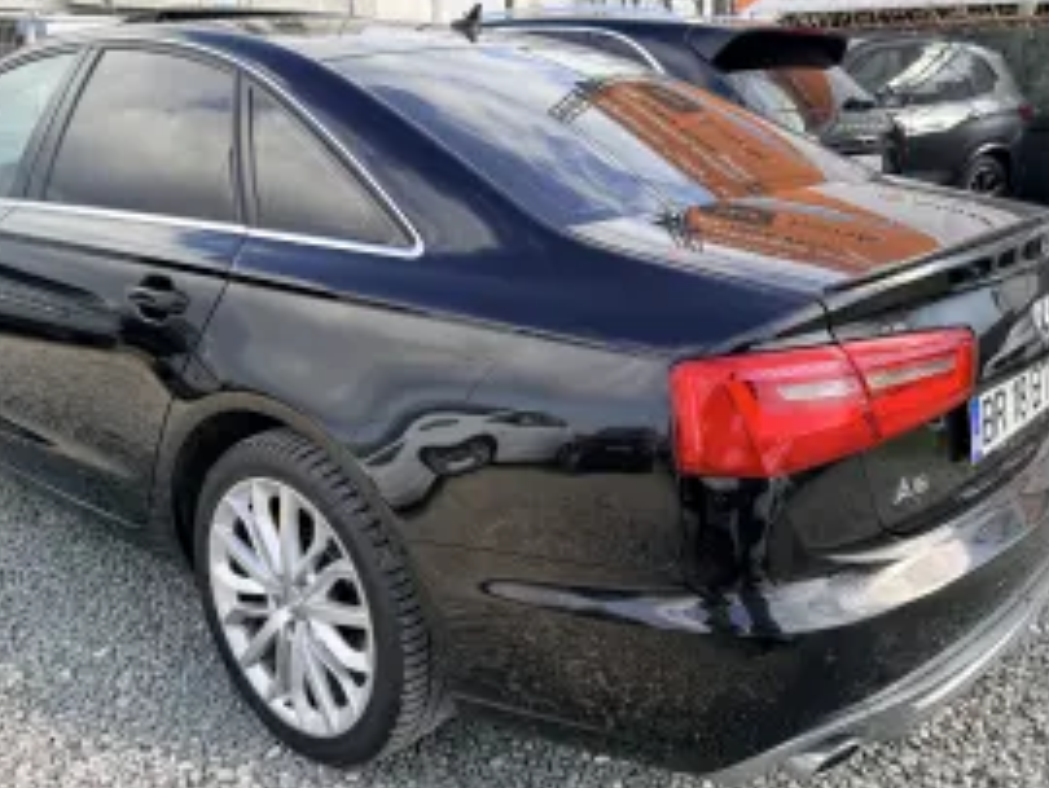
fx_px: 971
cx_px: 466
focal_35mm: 32
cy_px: 411
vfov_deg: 44.2
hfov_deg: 56.6
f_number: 1.78
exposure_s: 1/643
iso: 100
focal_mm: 6.76
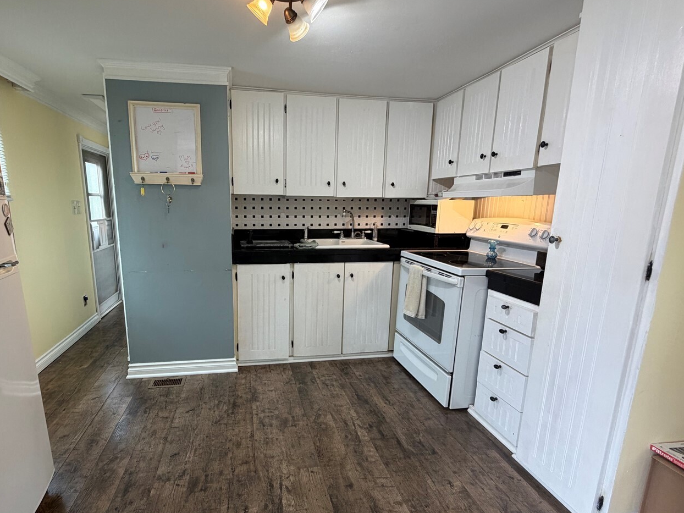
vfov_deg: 71.5
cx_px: 297
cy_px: 269
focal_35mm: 18
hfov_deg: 87.3
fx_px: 356
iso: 160
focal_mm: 2.22
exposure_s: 1/120
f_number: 2.2
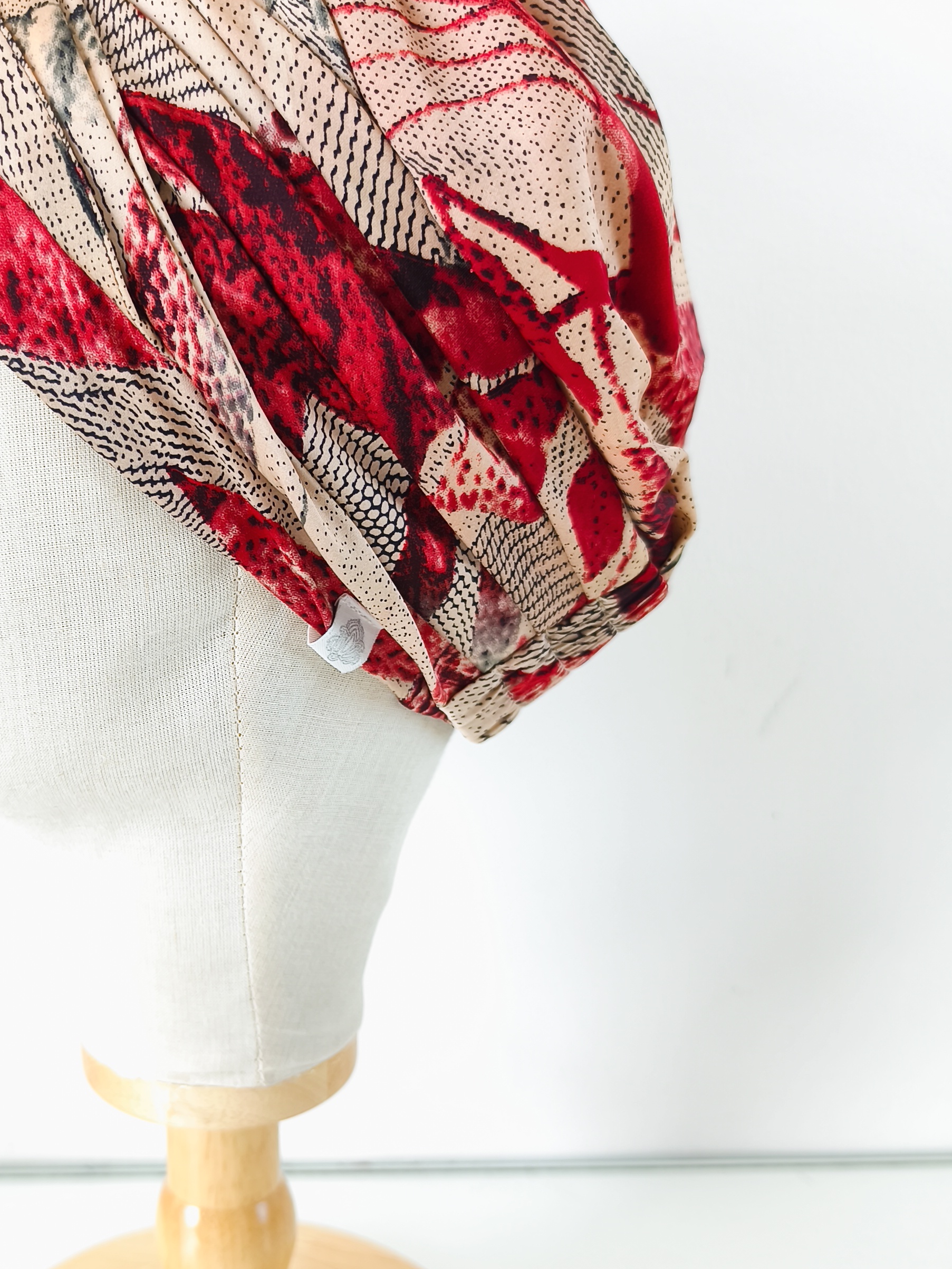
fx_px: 1430
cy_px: 729
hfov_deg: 35.9
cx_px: 225
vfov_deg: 47.7
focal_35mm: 39
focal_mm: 6.14
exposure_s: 1/20
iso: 50
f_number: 1.65
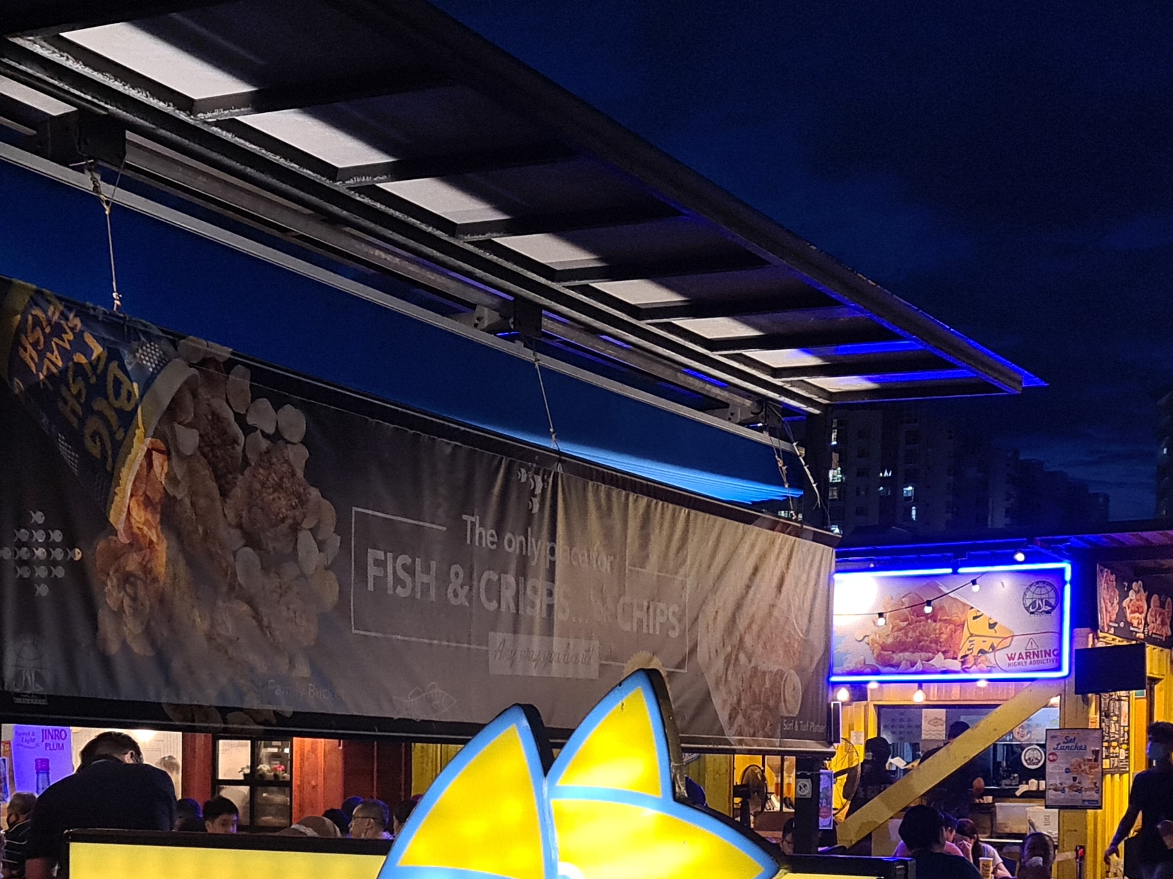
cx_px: 489
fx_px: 1897
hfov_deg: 34.3
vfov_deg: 25.3
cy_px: 792
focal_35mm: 56
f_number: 1.8
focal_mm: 7
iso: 400
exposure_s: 1/100
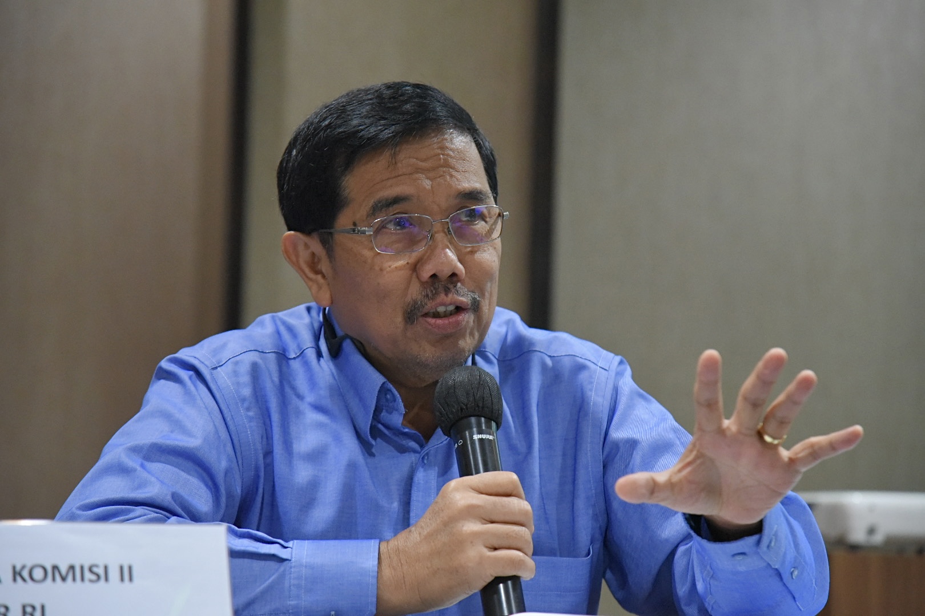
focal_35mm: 120
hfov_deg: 17.1
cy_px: 308
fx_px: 3083
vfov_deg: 11.4
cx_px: 462
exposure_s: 1/100
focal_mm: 120
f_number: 5
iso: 6400
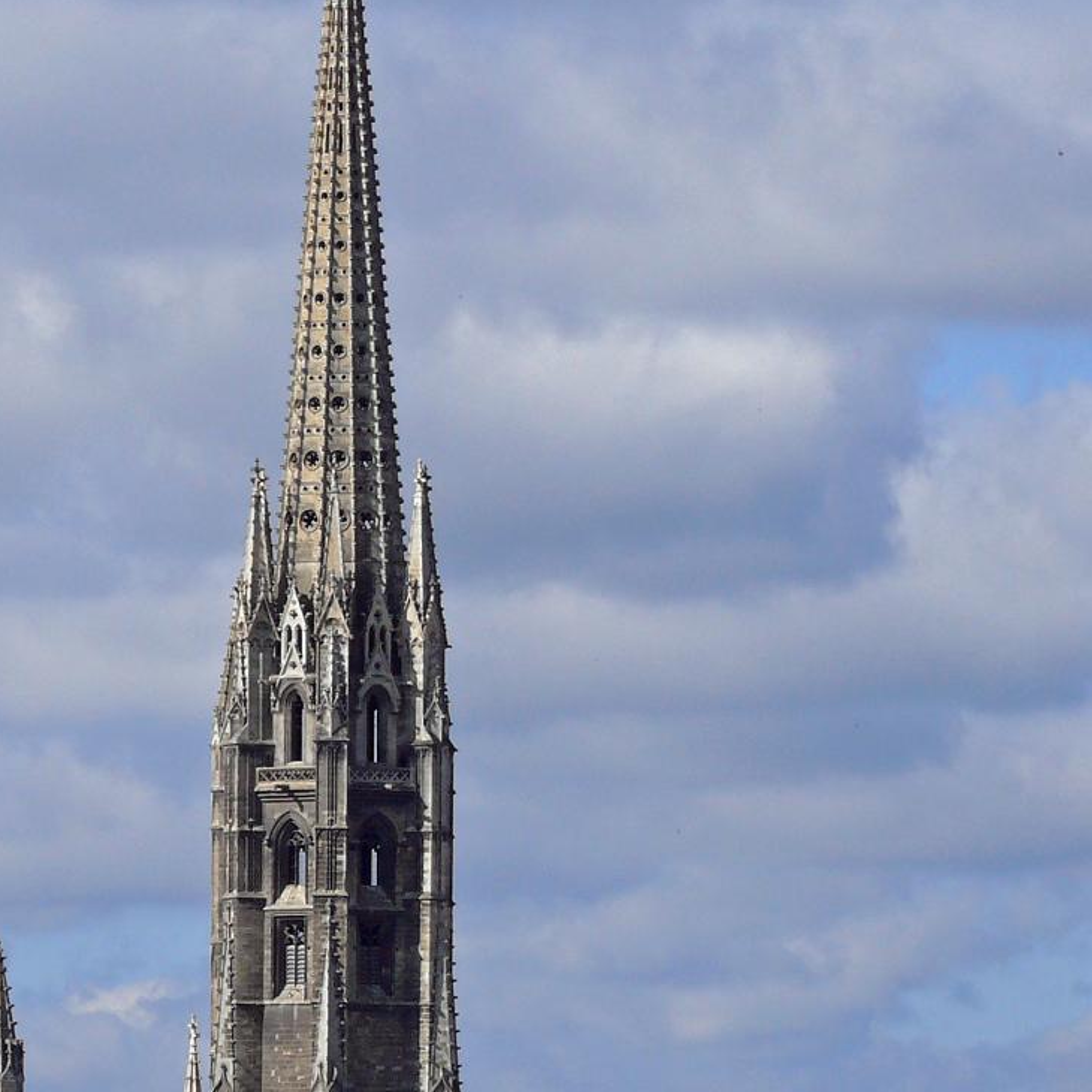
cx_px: 63
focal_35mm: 337
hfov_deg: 5.2
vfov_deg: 5.2
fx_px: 12028
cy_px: 781
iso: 100
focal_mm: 30.7
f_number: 7.1
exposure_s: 1/400
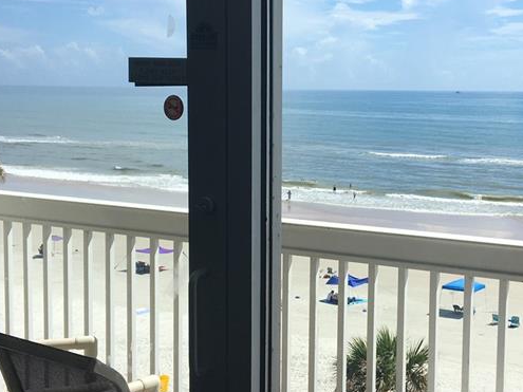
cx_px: 324
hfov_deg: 32.1
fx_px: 906
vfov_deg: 24.4
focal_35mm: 60
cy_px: 186
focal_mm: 4.15
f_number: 2.2
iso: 25
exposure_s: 1/905
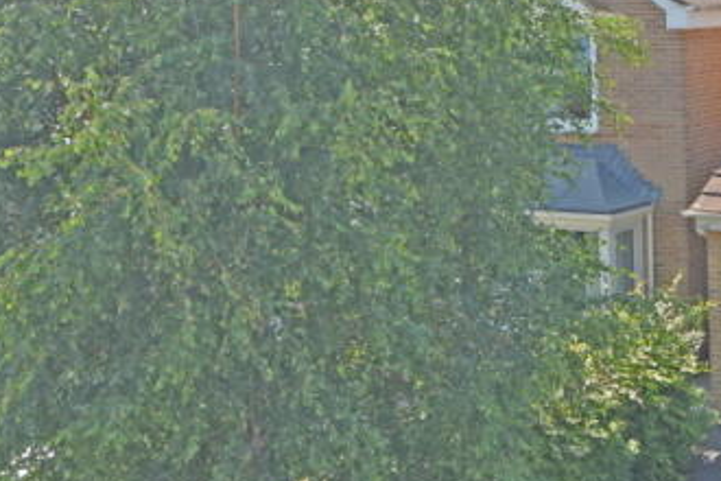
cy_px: 69
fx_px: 1213
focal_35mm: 61
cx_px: 896
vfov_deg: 22.0
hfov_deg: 28.3
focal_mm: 13
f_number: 7.1
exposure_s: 1/200
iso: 100
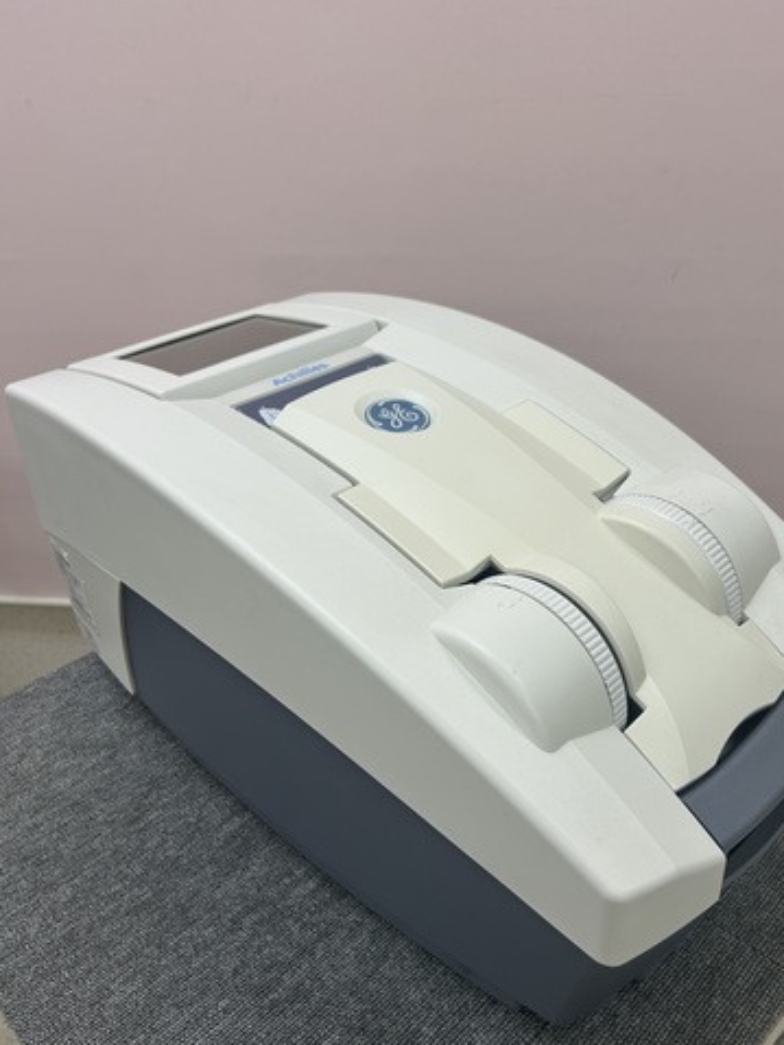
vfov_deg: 61.6
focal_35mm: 29
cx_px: 432
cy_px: 569
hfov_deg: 48.1
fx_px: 876
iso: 40
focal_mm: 5.7
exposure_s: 1/255
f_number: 1.5
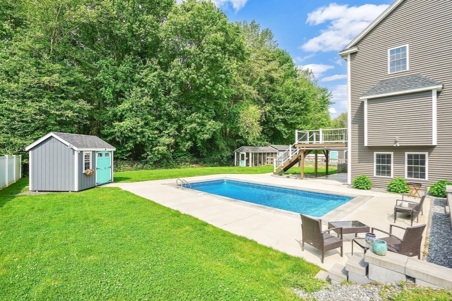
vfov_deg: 73.7
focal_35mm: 16
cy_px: 150
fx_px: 201
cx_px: 226
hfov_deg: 96.7
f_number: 10
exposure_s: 1/100
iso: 100
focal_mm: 16
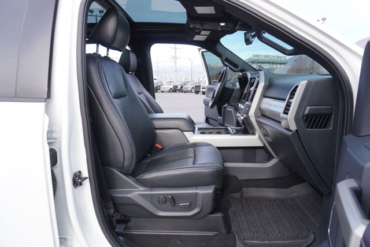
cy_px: 124
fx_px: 247
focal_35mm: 24
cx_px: 185
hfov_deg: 73.7
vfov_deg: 53.2
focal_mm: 16
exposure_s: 1/100
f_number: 5
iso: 100
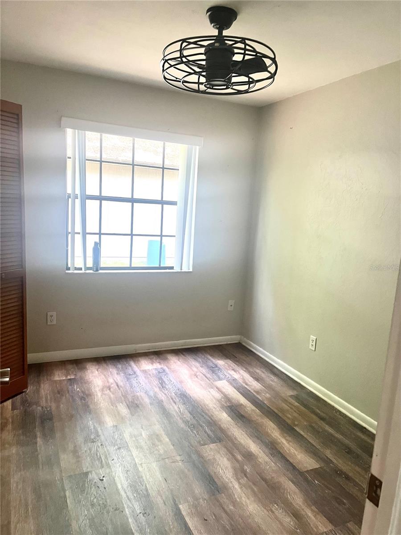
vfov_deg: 67.3
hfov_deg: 53.1
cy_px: 268
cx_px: 200
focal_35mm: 26
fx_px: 402
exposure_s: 1/60
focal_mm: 5.1
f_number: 1.6
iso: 200
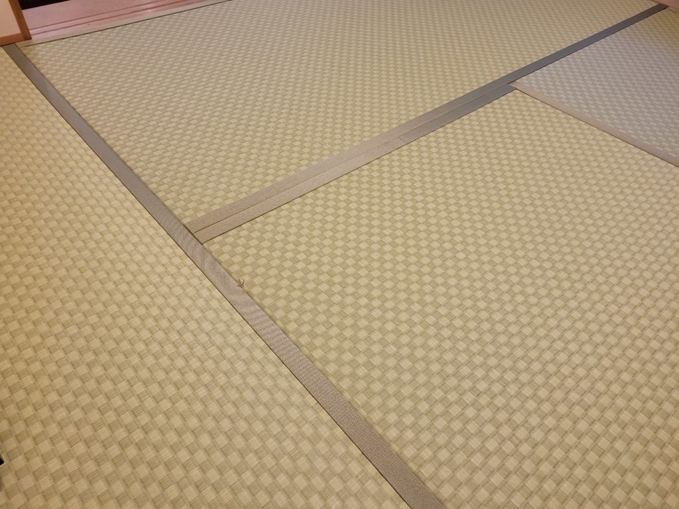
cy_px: 254
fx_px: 510
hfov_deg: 67.3
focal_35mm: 26
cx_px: 340
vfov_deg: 53.1
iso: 320
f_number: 1.8
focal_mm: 5.4
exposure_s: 1/100
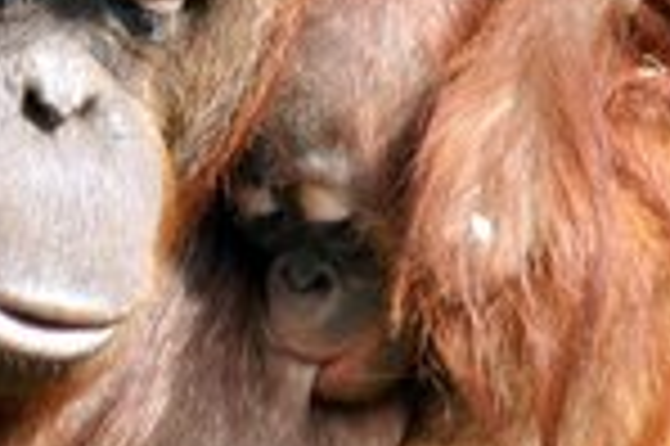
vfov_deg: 0.6
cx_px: -99
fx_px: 42981
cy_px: 117
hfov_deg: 0.9
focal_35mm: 2312
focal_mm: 500
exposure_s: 1/500
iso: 800
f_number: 8
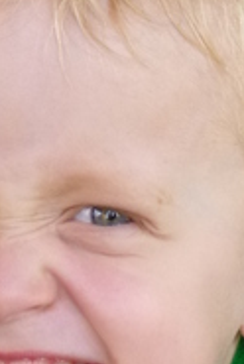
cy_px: -85
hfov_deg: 7.4
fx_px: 1864
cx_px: -41
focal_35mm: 184
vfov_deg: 10.9
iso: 100
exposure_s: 1/60
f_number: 3.8
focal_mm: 7.4
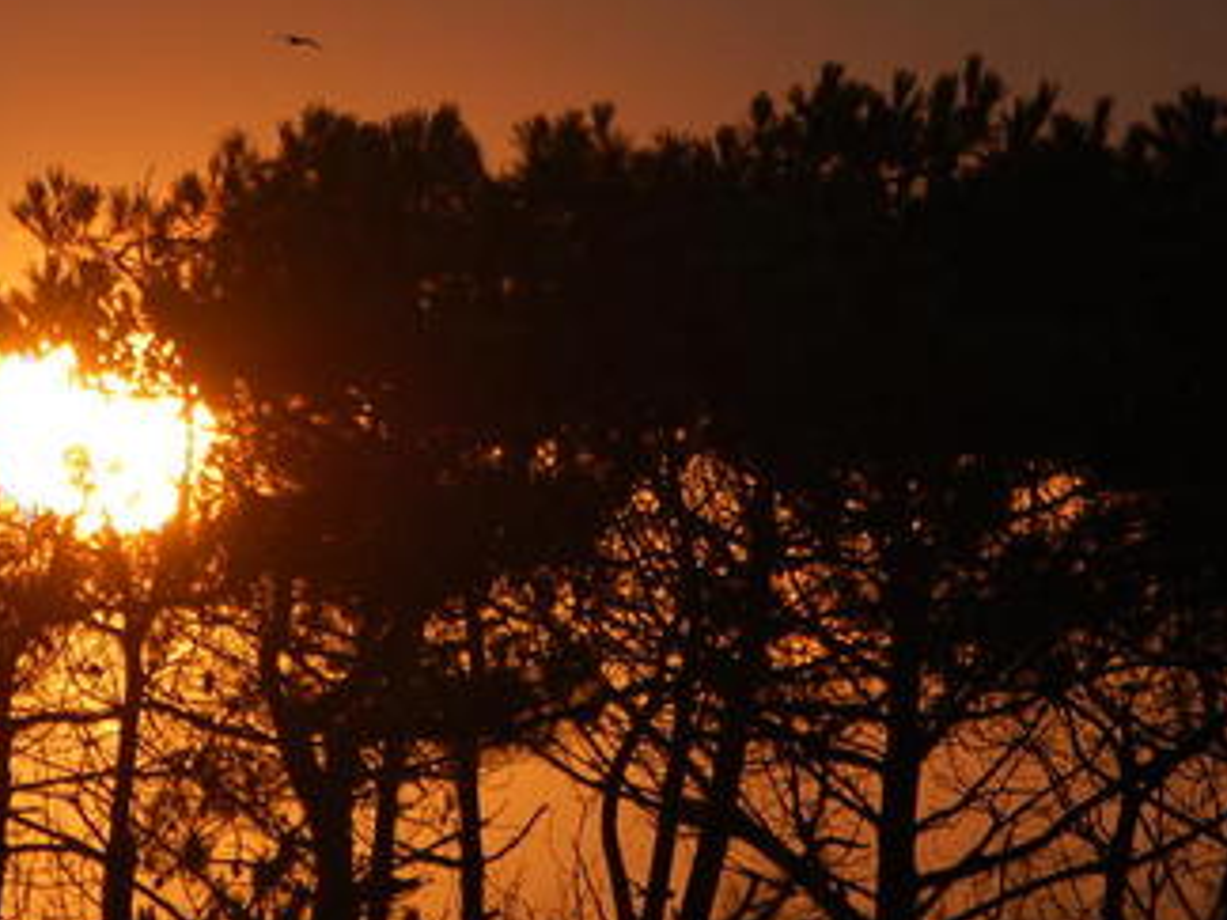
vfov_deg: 2.2
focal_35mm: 675
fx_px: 23926
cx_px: 186
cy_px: 350
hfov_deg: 2.9
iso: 220
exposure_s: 1/2000
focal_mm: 200
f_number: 5.6
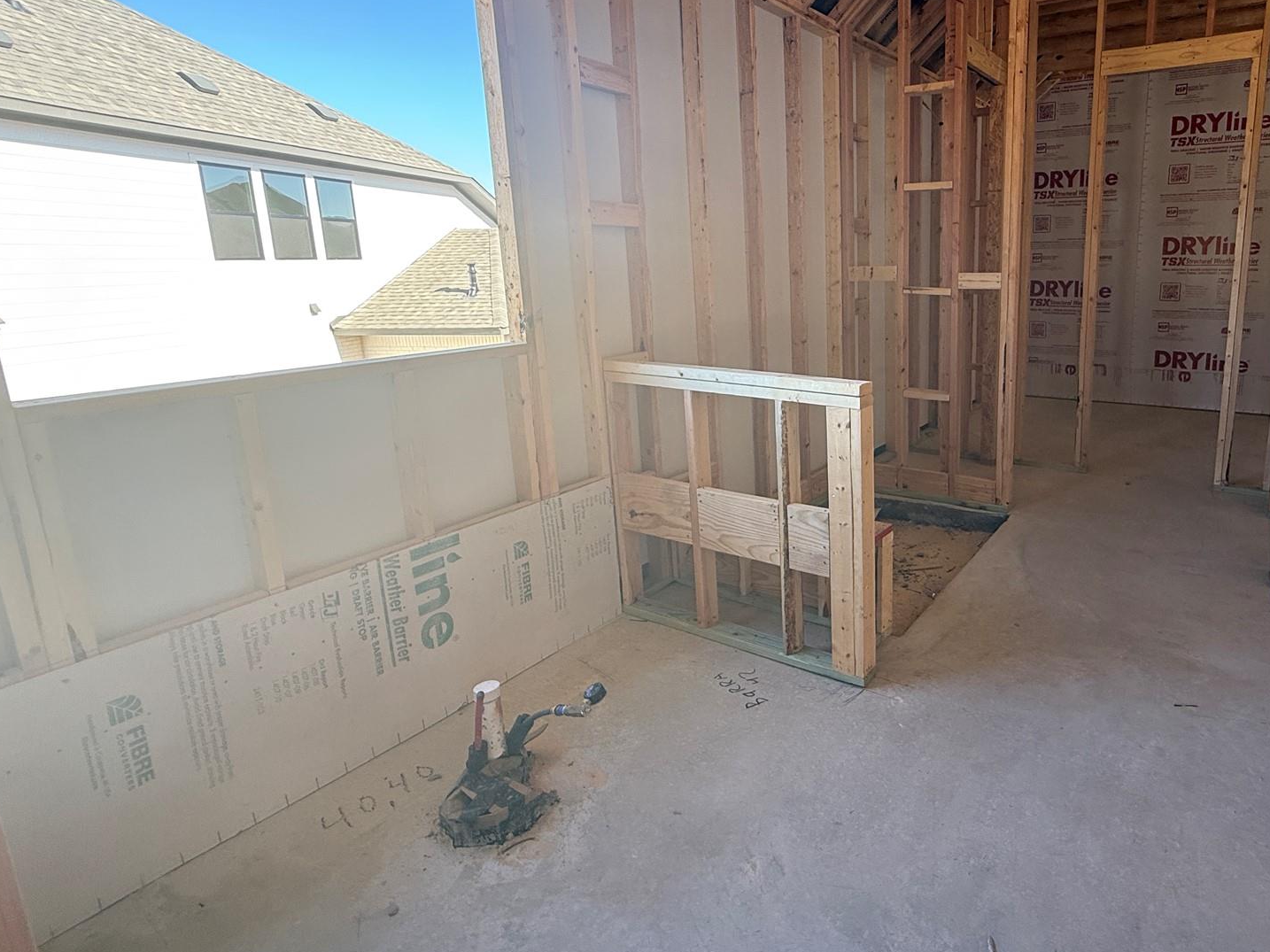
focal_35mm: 20
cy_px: 406
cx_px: 853
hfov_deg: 78.9
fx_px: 734
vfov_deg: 65.6
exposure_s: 1/99
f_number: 2.2
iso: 125
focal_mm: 2.22
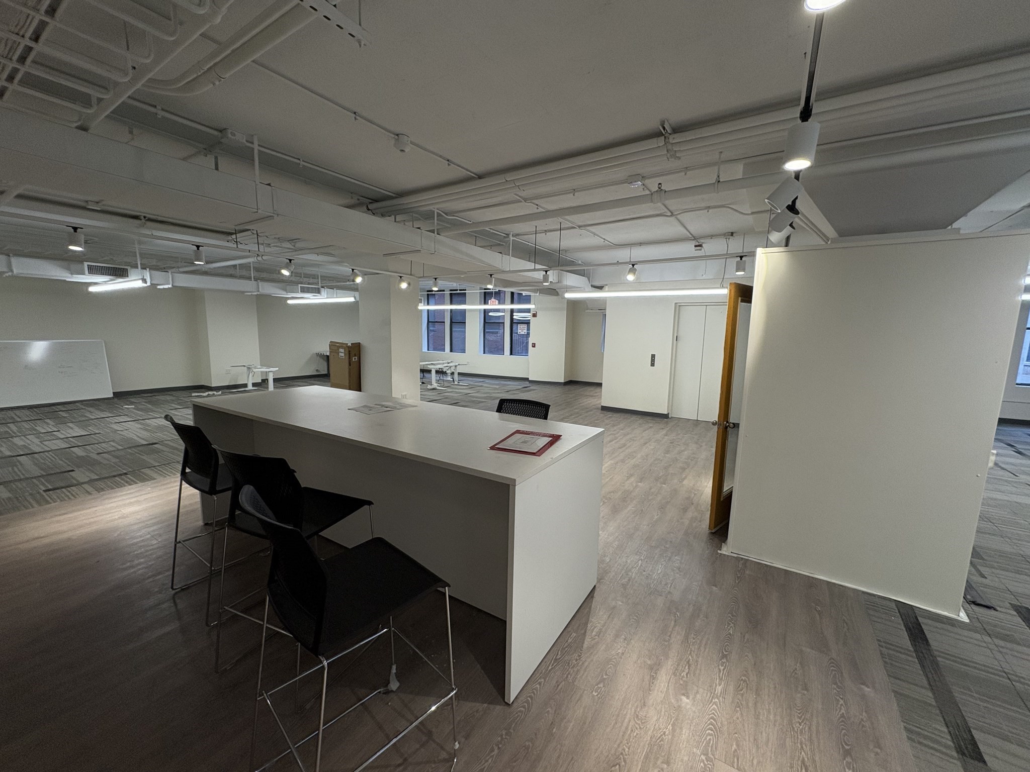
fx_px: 417
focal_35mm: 14
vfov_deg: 85.7
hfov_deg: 102.1
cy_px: 386
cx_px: 515
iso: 200
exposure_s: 1/120
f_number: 2.2
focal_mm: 2.22
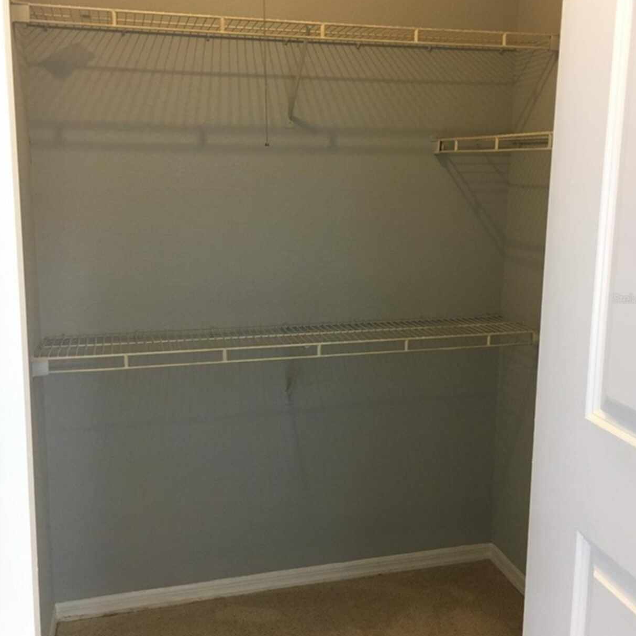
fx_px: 748
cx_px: 331
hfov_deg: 46.0
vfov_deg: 46.0
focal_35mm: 36
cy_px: 298
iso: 125
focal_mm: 4.15
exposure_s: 1/30
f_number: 2.2
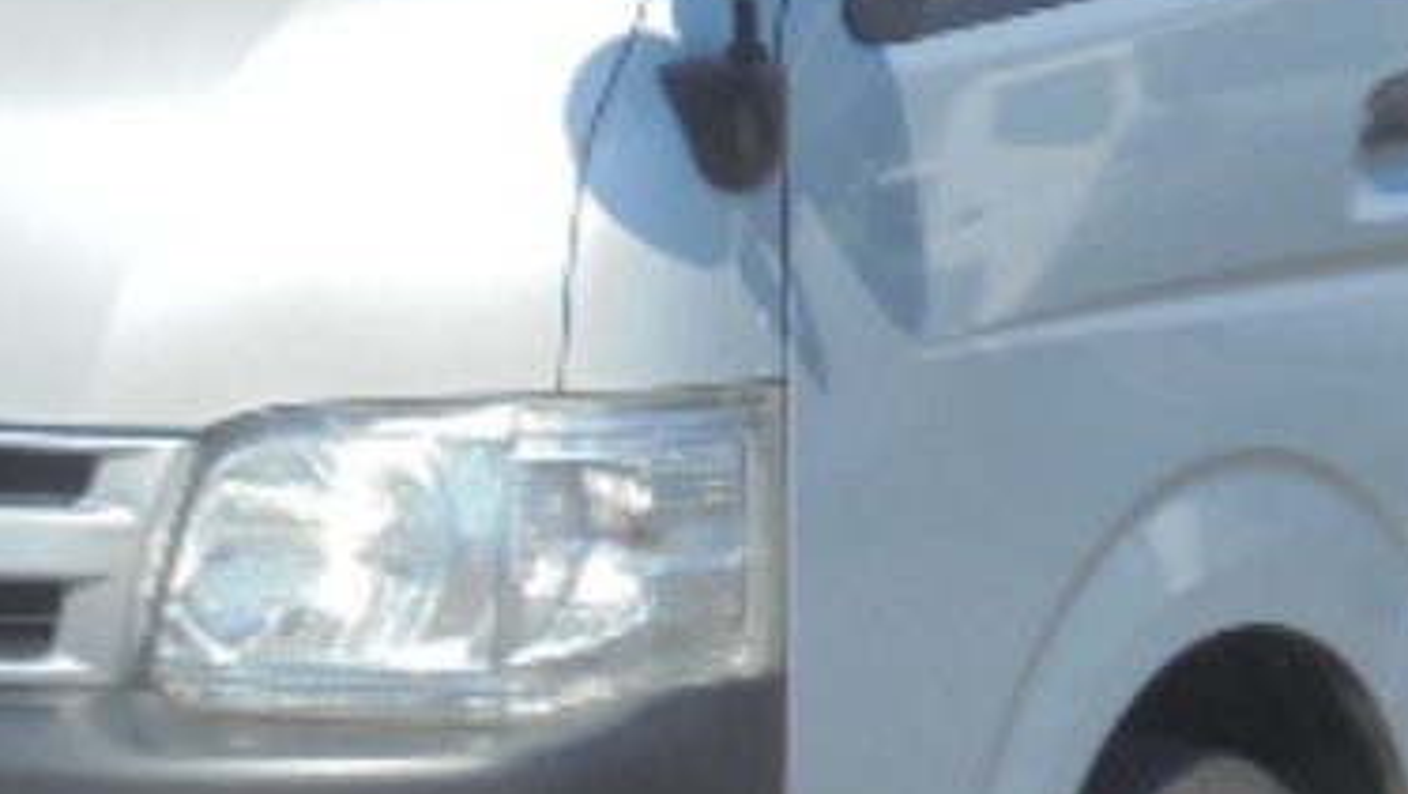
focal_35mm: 216
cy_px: 316
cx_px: 727
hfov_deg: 10.0
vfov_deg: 5.6
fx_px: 8070
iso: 100
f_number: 5.6
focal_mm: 11.5
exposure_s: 1/400
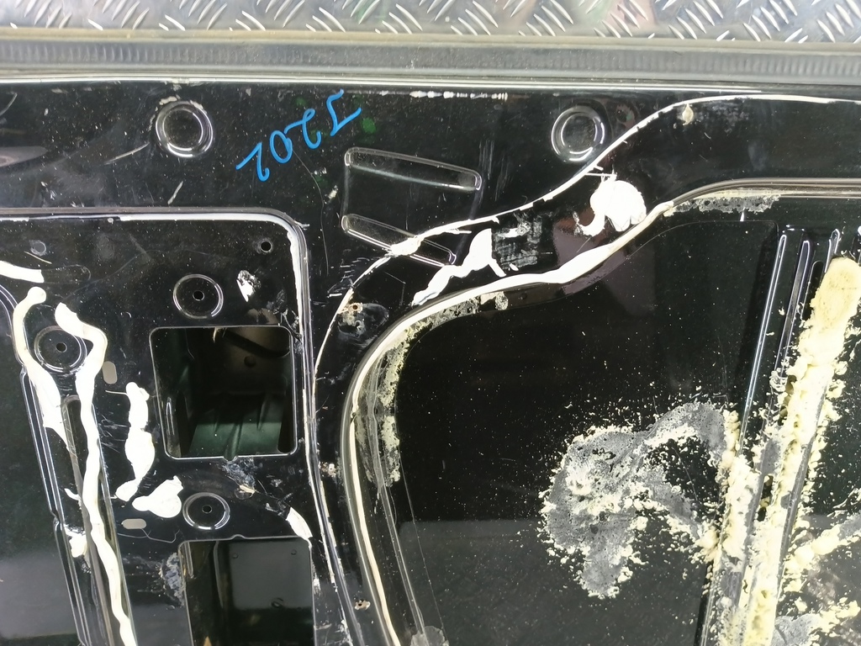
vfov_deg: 58.9
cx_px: 430
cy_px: 323
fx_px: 572
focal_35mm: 23
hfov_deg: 73.9
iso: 457
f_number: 1.6
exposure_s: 1/33.3
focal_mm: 4.11
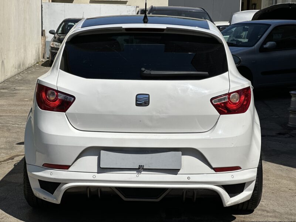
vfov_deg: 19.1
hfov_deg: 25.3
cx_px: 148
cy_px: 111
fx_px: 658
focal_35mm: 77
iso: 32
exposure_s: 1/2016
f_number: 2.8
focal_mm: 9
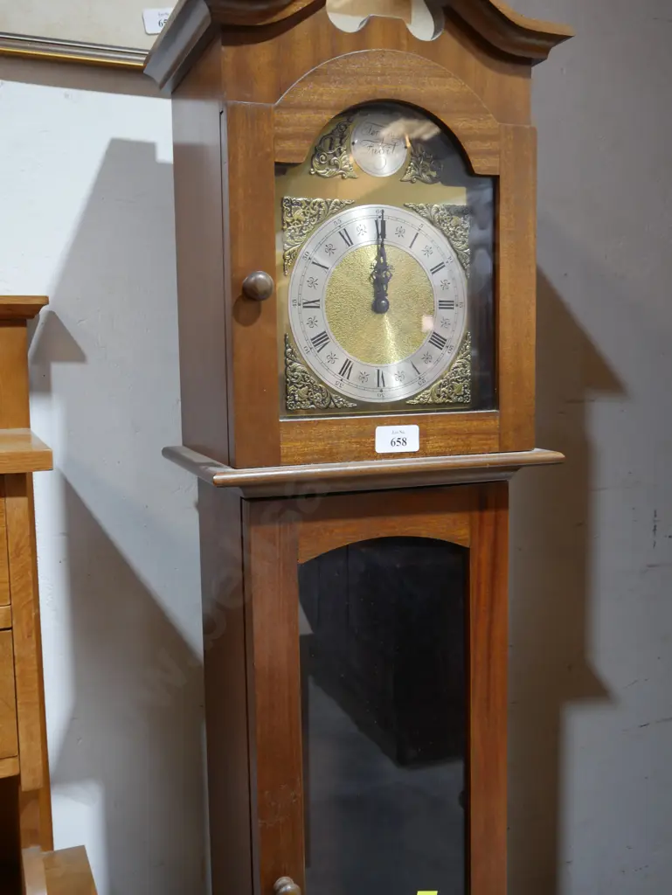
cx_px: 336
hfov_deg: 37.8
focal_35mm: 38
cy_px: 448
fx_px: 983
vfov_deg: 49.0
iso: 640
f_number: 4.1
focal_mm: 19
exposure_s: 1/60
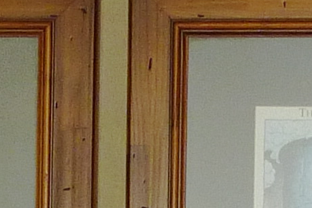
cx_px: 135
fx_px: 3224
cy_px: 767
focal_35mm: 372
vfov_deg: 3.5
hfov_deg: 5.5
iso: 200
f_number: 3.7
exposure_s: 1/30
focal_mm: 7.3
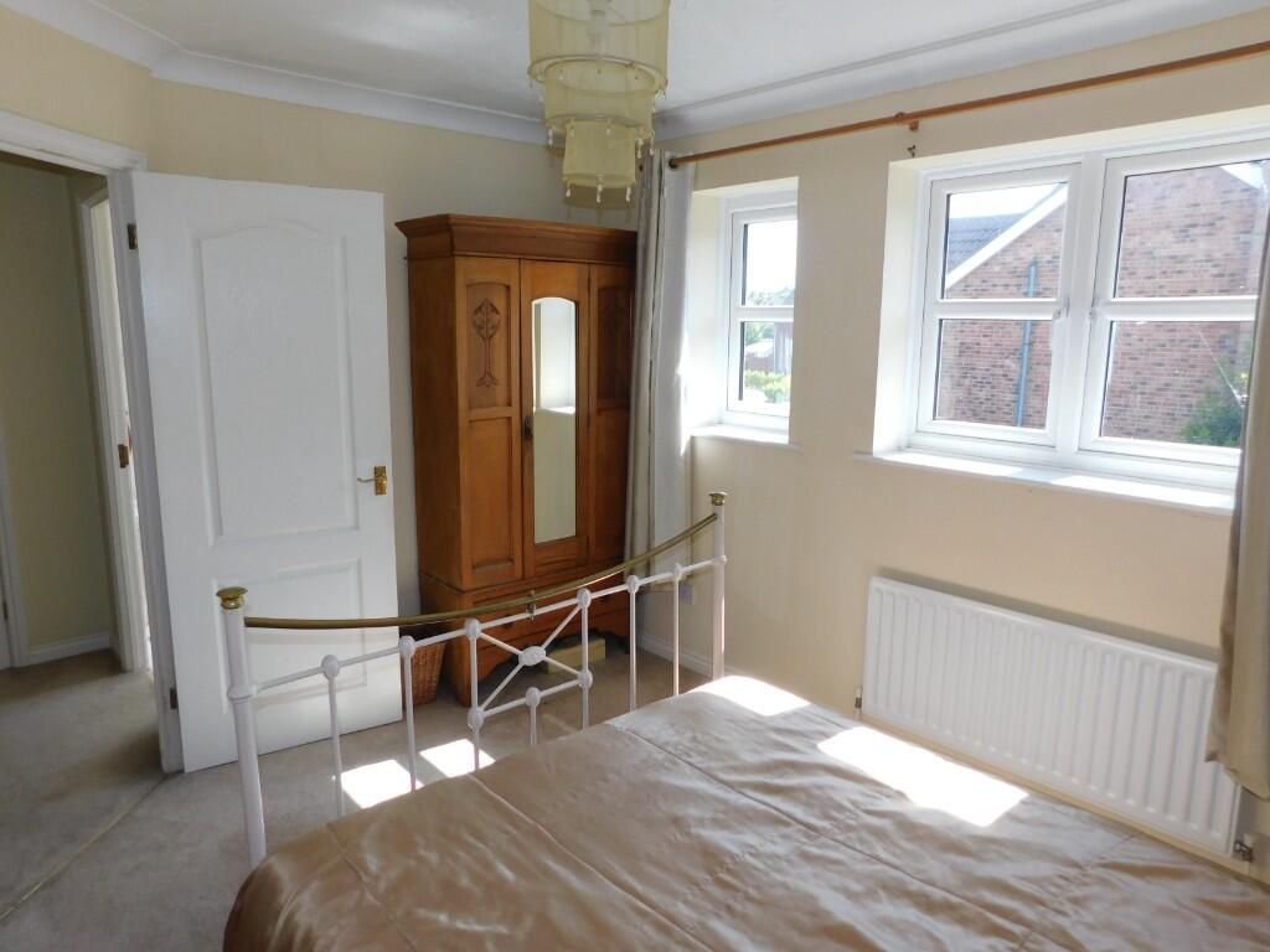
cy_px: 476
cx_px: 635
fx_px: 844
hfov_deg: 73.9
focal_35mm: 23
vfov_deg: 58.9
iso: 125
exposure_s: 1/200
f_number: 3
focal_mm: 4
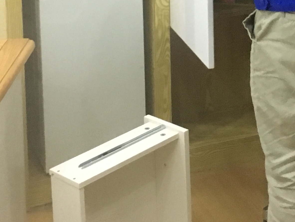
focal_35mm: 99
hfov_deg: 19.6
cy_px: -135
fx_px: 844
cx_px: 240
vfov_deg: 13.8
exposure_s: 1/17
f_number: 2.2
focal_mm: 4.15
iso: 250
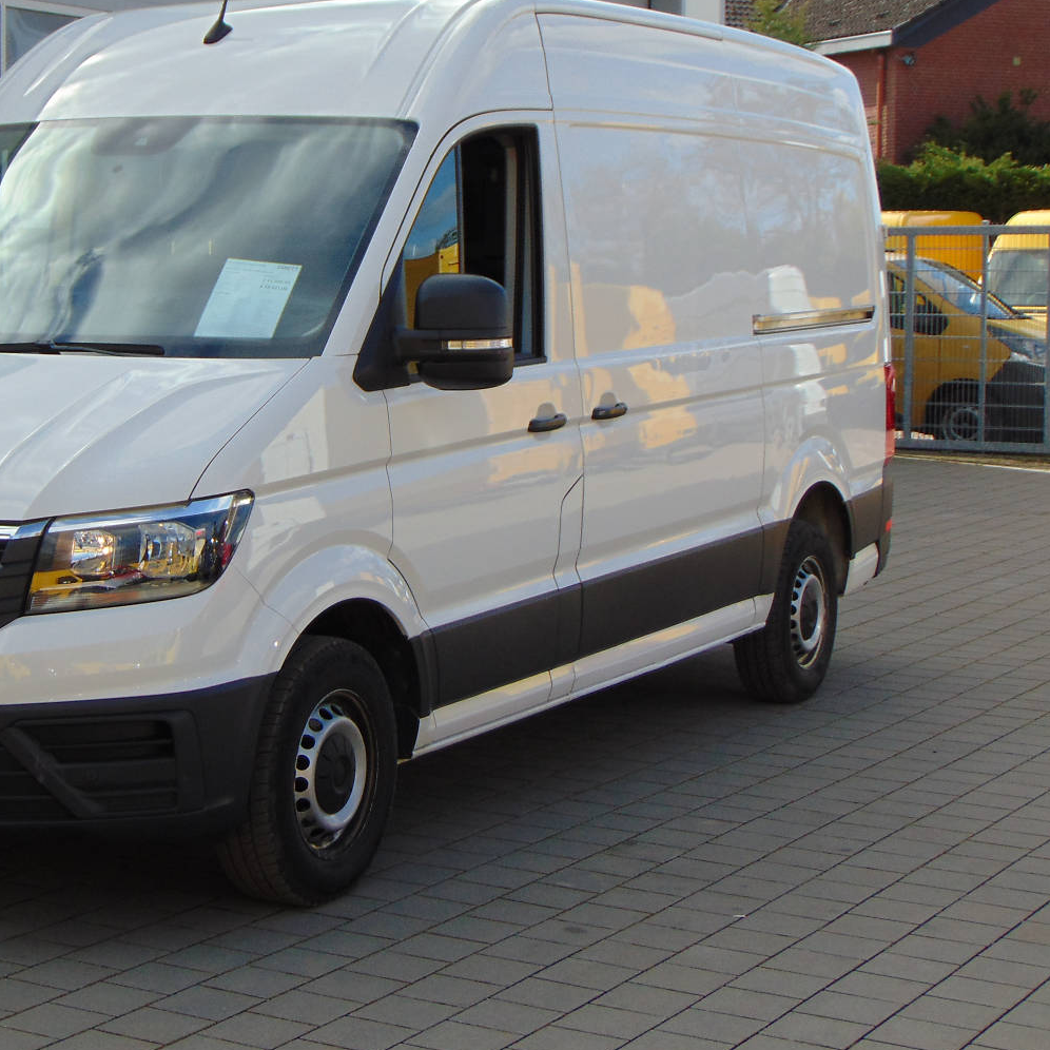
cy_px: 458
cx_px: 259
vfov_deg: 24.3
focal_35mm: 71
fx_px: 2437
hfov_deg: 24.1
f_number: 9
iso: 80
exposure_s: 1/200
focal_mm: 9
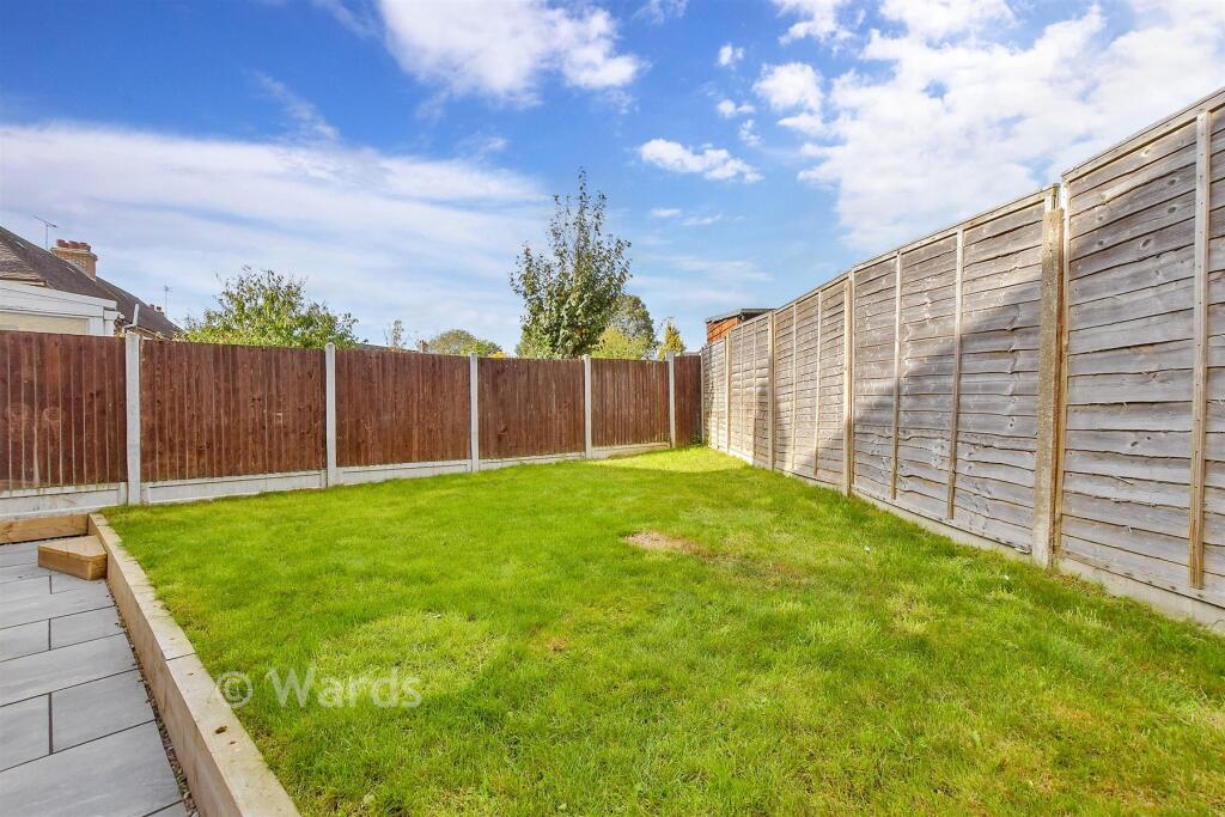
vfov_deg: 77.3
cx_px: 612
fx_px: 510
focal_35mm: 15
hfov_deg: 100.4
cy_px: 408
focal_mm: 10
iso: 250
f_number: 8
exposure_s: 1/320
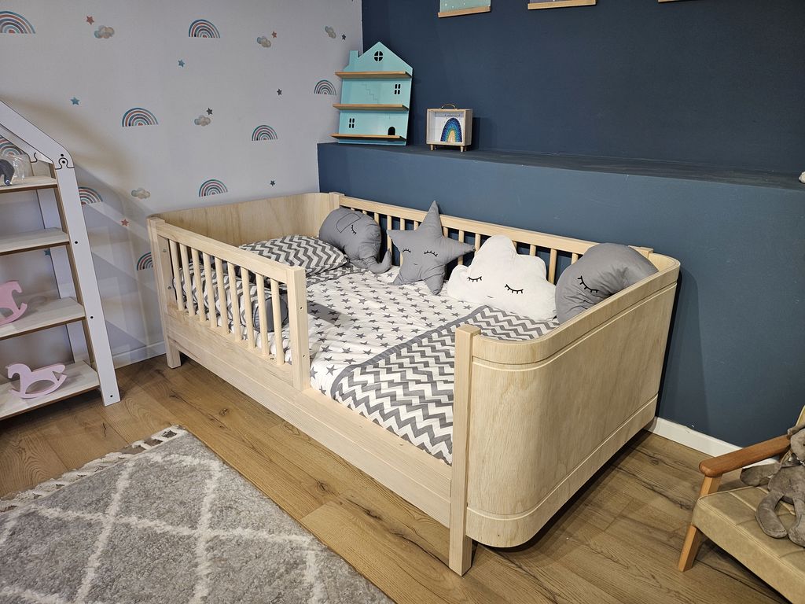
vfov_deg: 56.8
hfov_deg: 71.6
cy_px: 302
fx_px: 558
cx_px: 402
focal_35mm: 24
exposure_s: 1/100
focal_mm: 5
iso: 64
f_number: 1.8
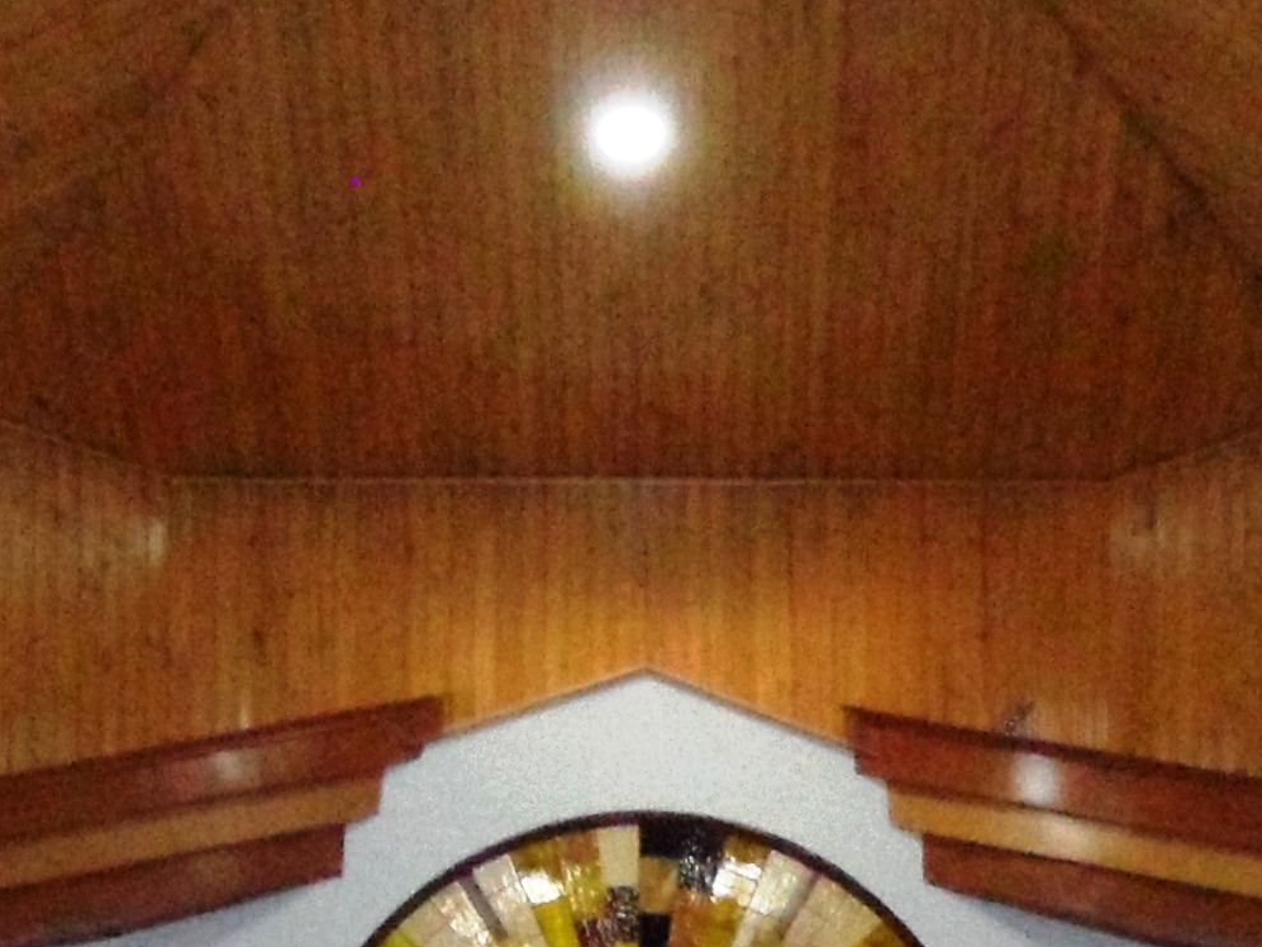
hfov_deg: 16.8
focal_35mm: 117
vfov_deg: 11.5
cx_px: 599
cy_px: 1870
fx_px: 4266
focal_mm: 4.9
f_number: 3.5
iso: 640
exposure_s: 1/45
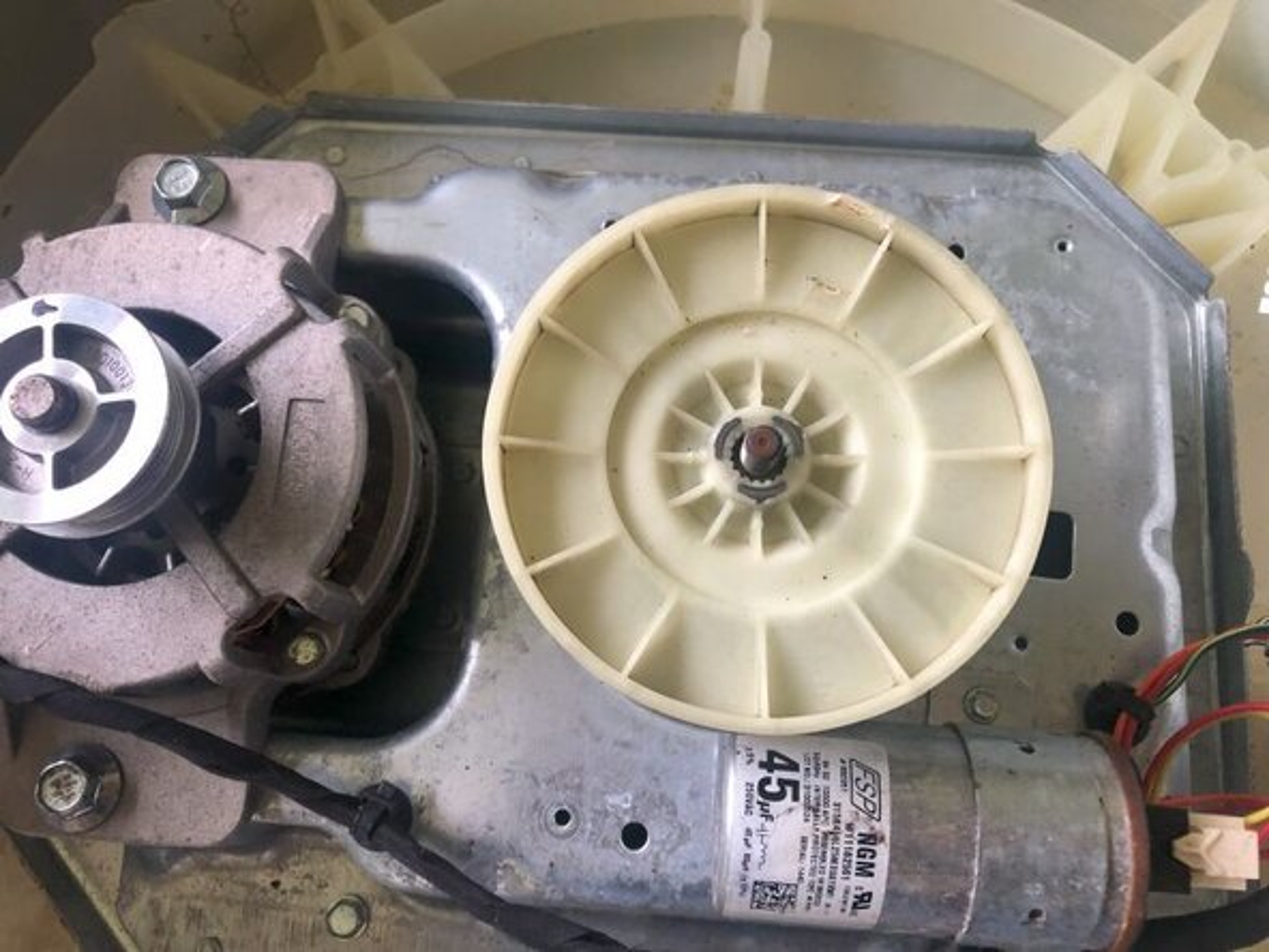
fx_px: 1026
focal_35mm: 28
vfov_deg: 49.7
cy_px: 476
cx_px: 634
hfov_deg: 63.4
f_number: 1.8
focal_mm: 3.99
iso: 40
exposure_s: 1/30
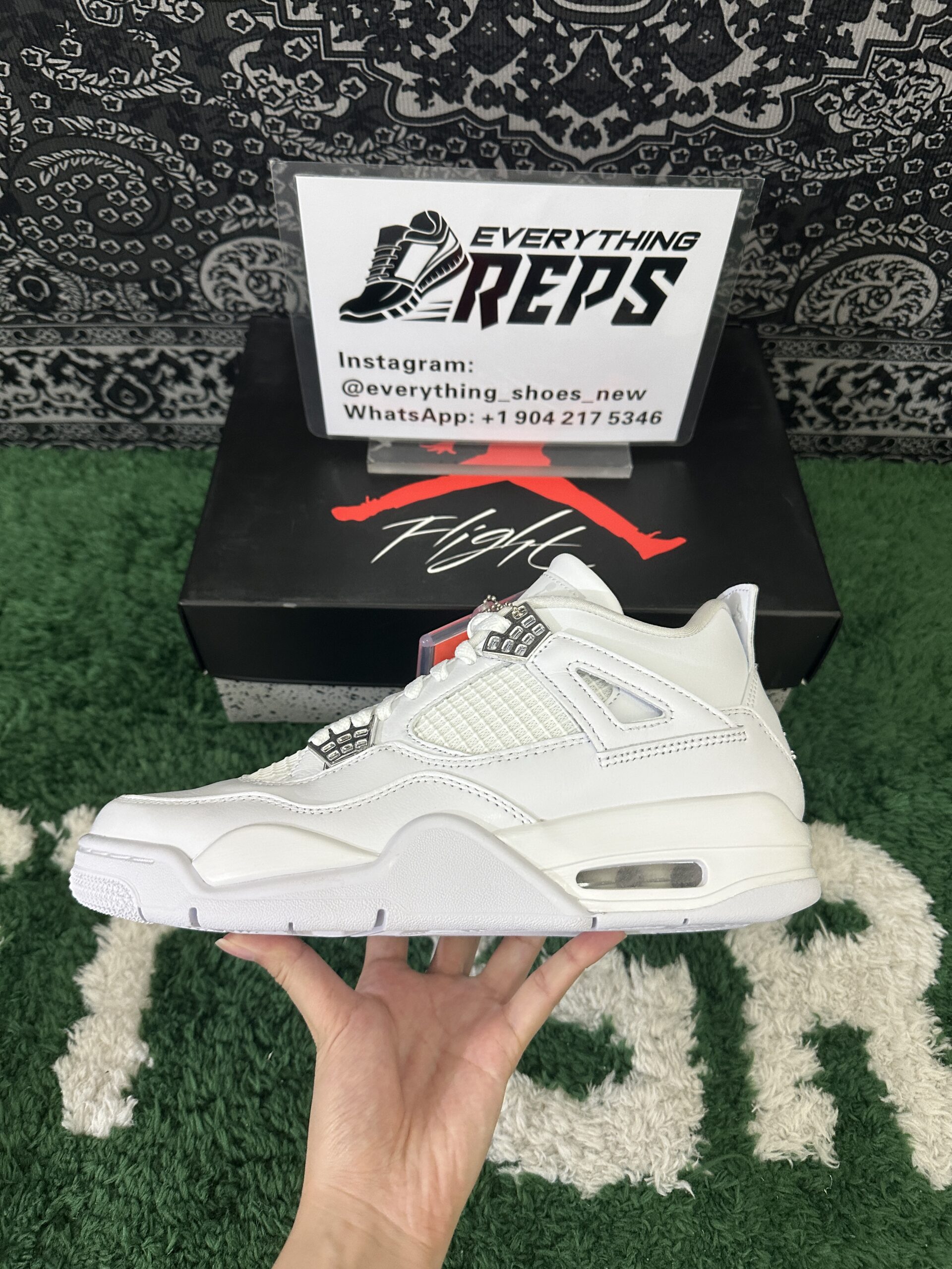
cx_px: 476
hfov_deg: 56.8
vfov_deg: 71.6
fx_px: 880
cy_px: 634
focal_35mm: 24
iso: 250
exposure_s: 1/50
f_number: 1.78
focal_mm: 6.86
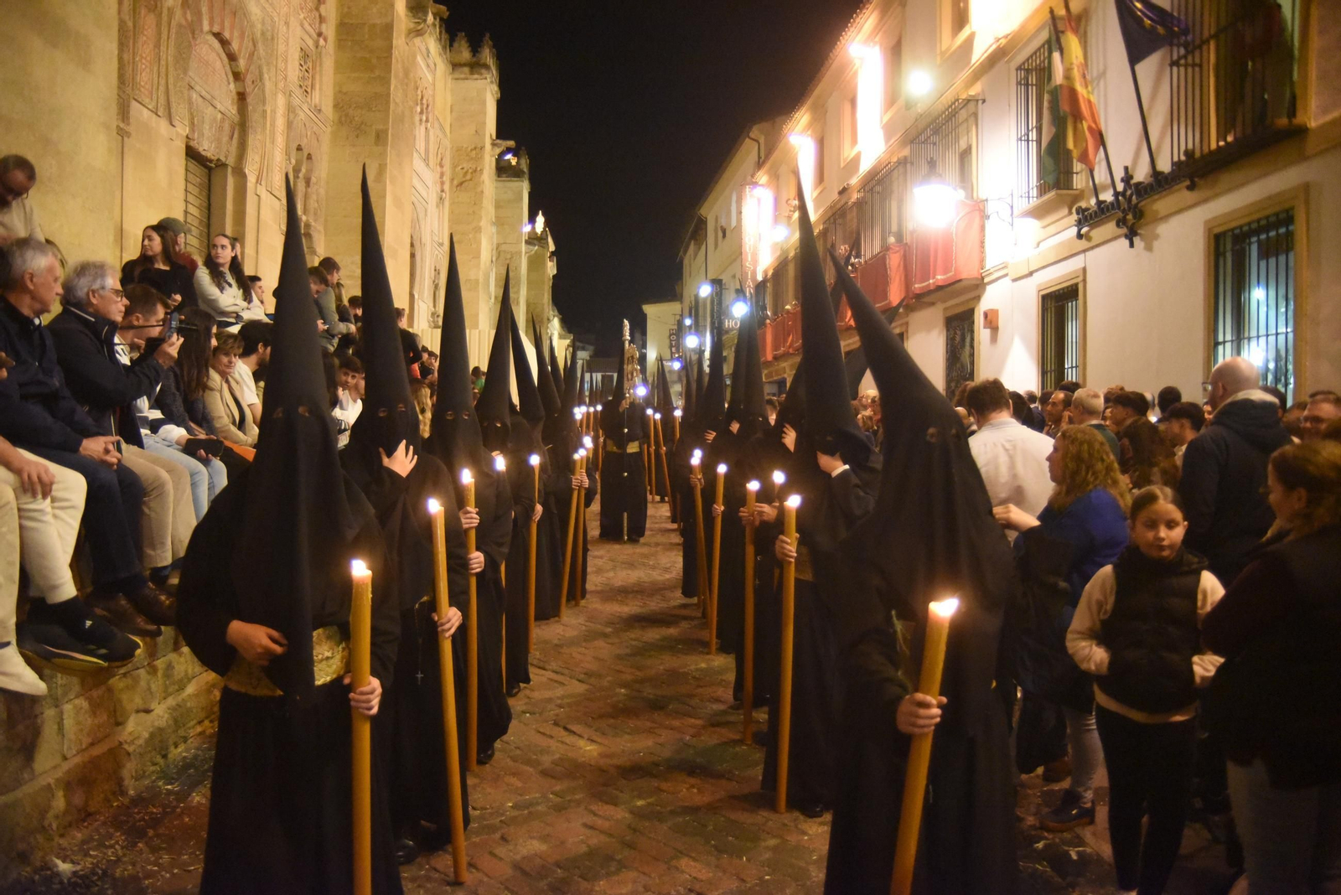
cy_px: 448
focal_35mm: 29
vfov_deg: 45.0
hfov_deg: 63.6
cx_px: 670
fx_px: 1081
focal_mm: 29
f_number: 3.5
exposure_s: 1/200
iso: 12800
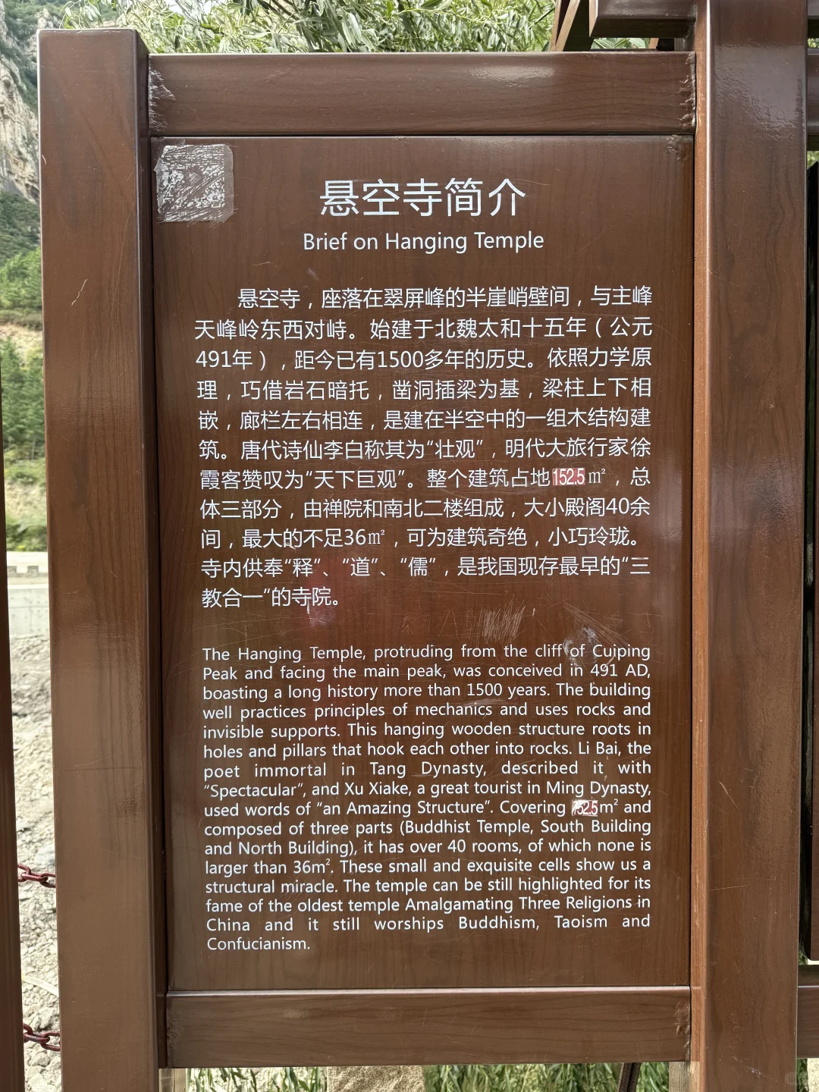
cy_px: 546
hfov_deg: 56.8
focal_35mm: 24
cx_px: 410
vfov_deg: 71.6
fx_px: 757
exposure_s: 1/399
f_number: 1.78
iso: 80
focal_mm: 6.76
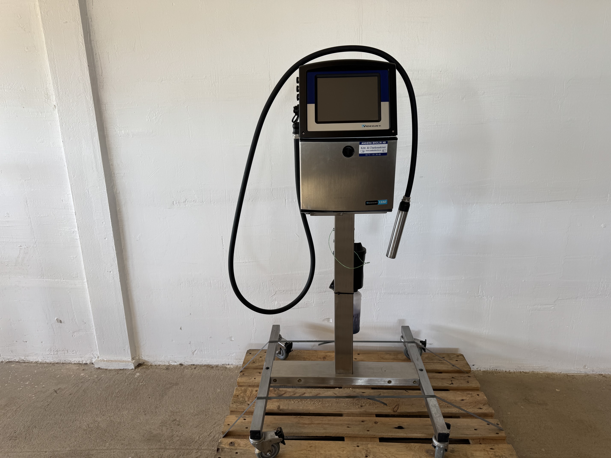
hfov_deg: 71.6
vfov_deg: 56.8
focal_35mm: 24
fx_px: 424
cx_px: 306
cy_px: 229
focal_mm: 6.76
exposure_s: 1/121
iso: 80
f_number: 1.78
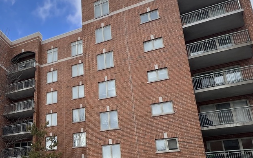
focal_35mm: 32
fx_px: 221
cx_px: 51
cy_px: 132
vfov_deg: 37.6
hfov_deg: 55.5
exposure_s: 1/415
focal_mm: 1.57
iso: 32
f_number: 1.8
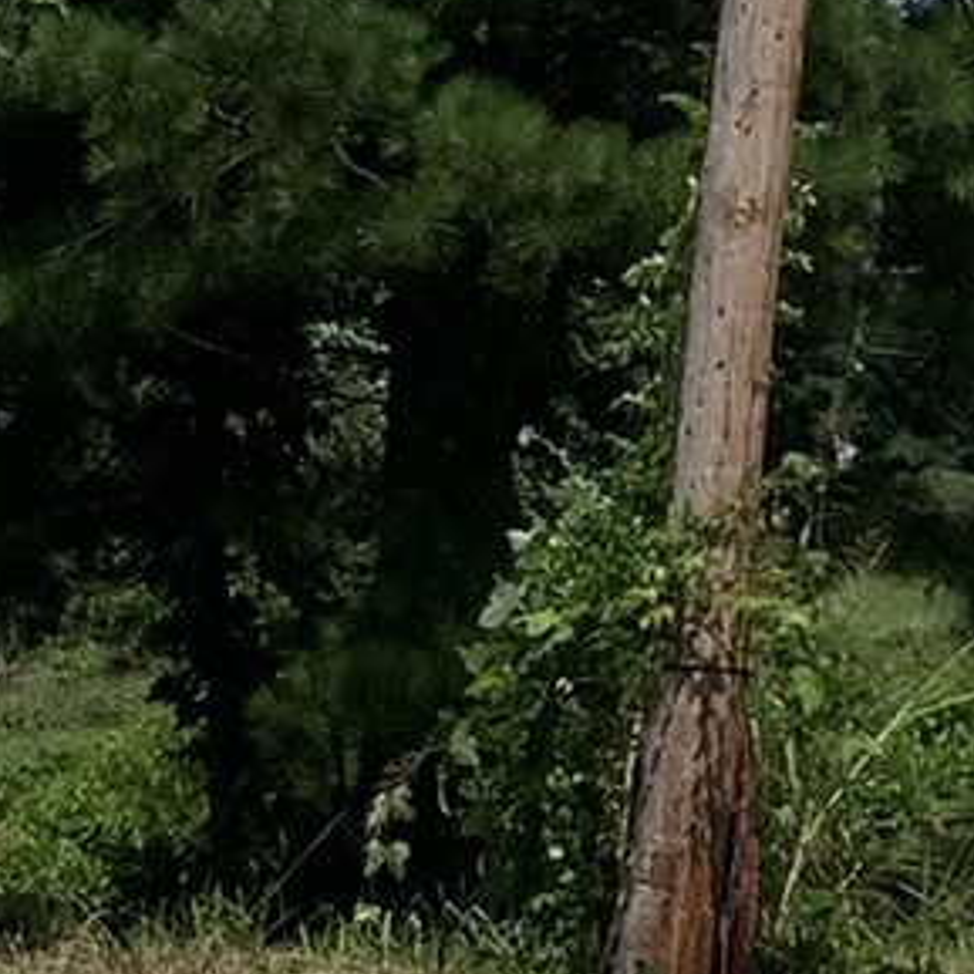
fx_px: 5189
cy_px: -239
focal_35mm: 163
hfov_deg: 10.2
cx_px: 1651
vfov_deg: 10.5
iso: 25
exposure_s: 1/4464
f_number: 1.8
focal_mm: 4.25
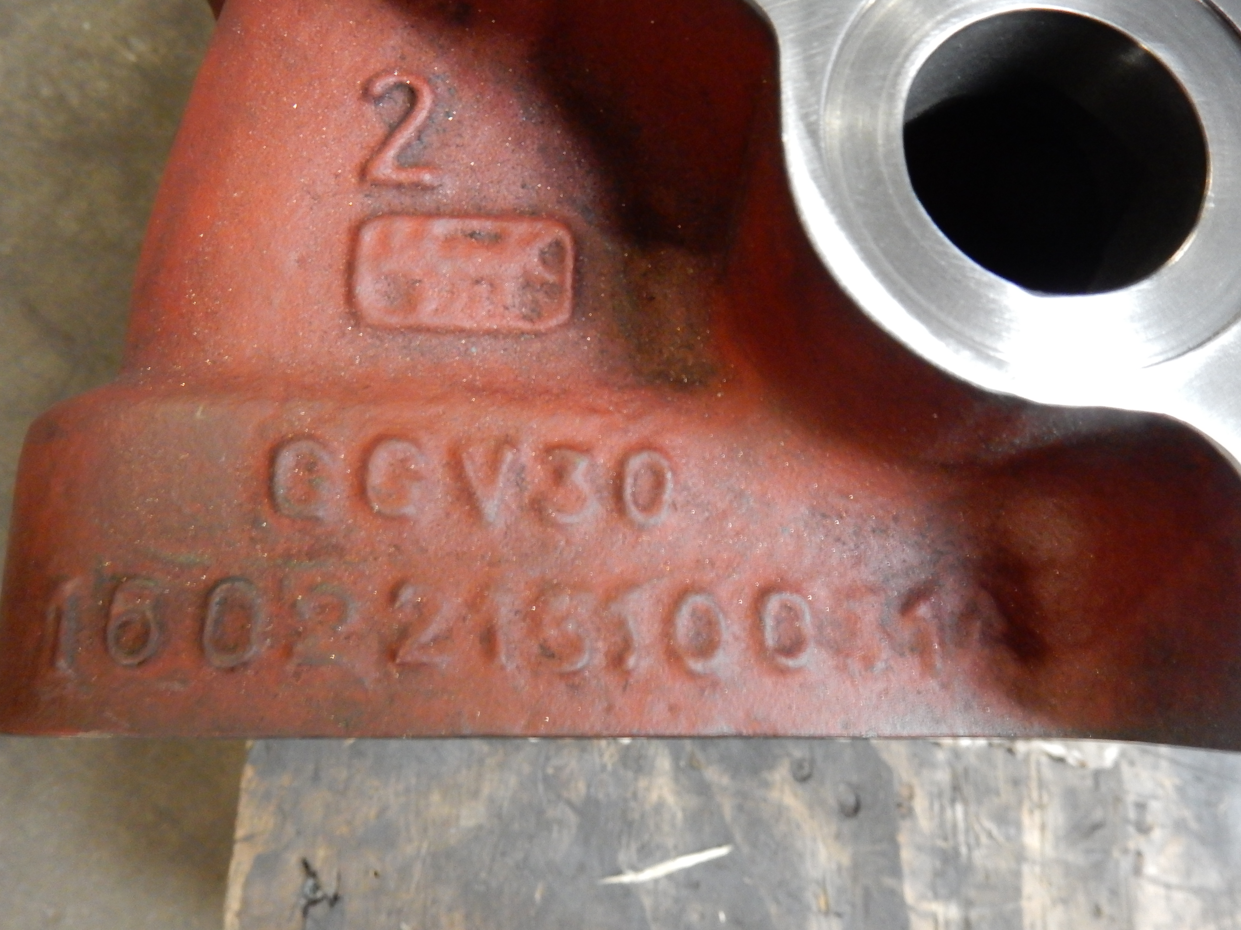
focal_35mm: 30
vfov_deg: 46.8
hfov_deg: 60.0
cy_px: 465
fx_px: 1076
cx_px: 620
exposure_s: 1/4
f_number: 4
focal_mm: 5.4
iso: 800
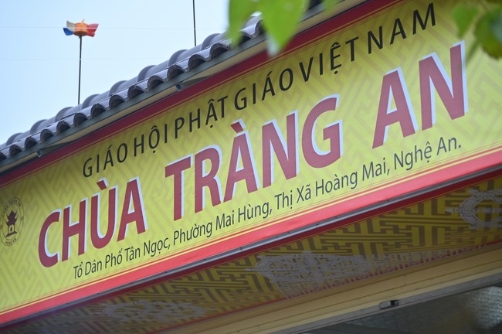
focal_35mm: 105
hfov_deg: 19.5
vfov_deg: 13.0
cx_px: 251
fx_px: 1463
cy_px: 167
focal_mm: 105
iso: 640
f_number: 4
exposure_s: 1/80
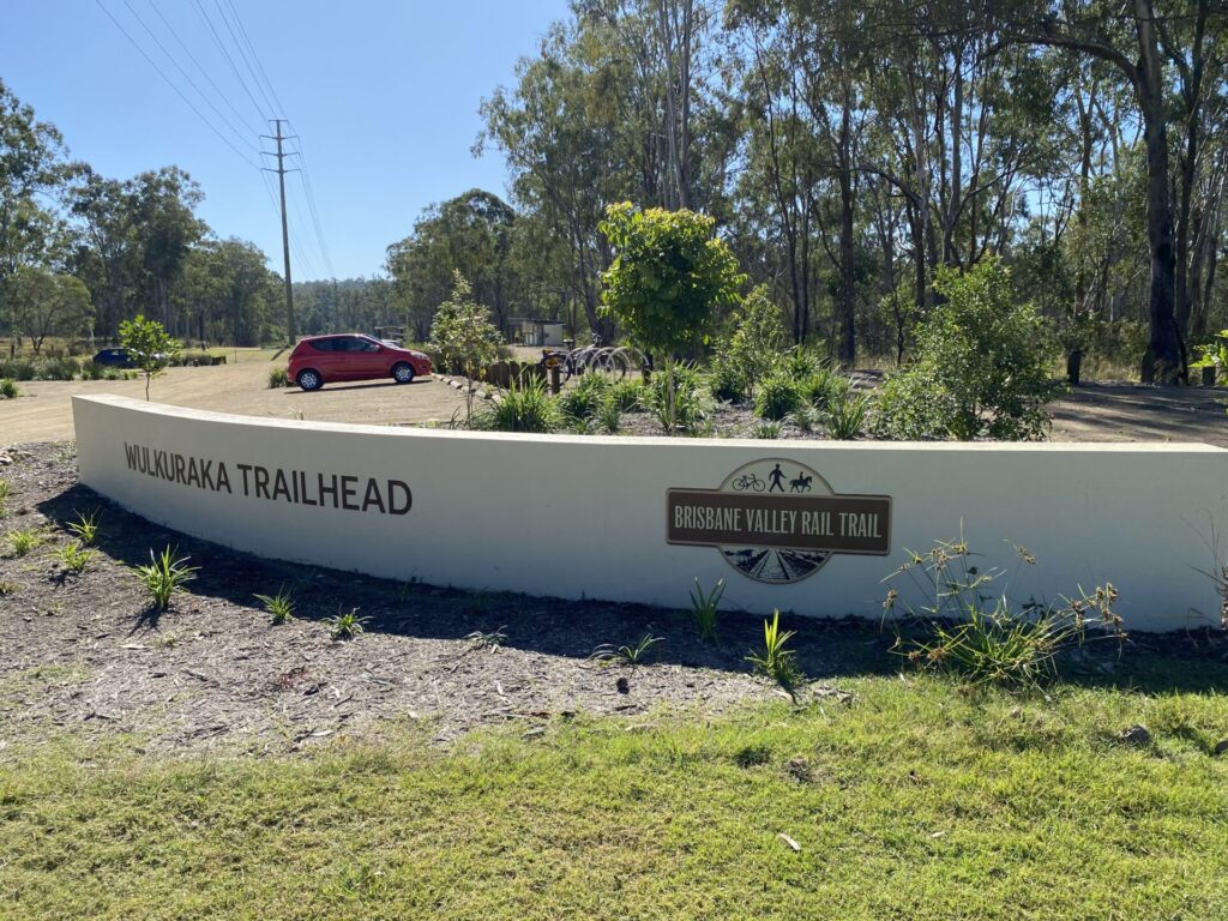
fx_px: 922
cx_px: 614
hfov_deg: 67.3
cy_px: 460
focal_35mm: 26
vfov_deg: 53.1
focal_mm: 4.25
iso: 32
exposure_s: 1/1629
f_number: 1.8
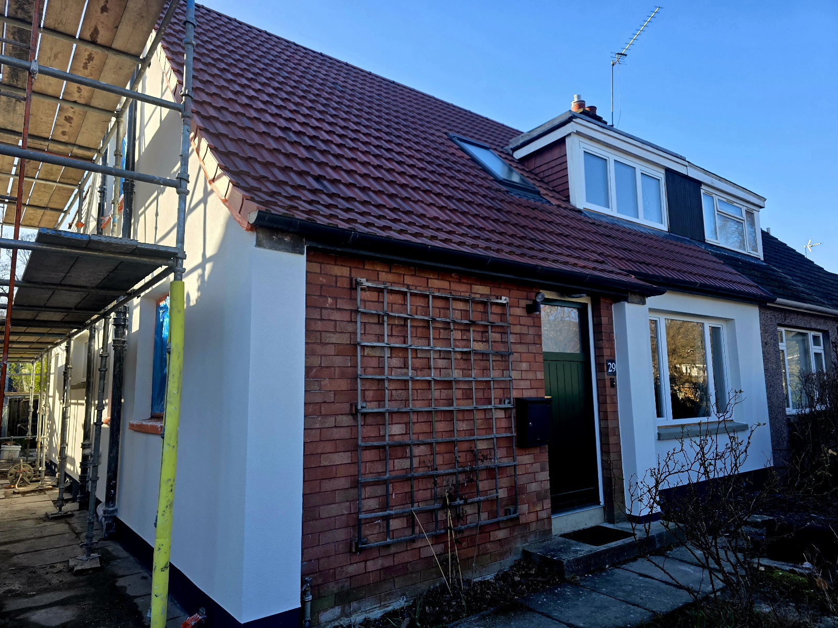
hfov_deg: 73.9
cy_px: 314
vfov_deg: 58.9
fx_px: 557
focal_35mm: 23
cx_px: 419
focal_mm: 6.3
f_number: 1.7
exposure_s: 1/1667
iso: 80
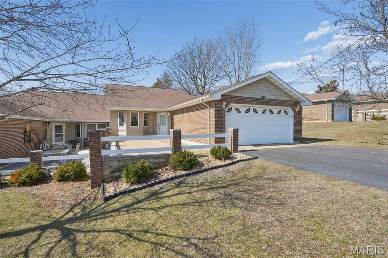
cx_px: 194
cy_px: 129
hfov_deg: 93.3
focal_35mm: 17
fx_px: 183
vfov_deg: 70.3
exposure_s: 1/800
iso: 400
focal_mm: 17
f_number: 8
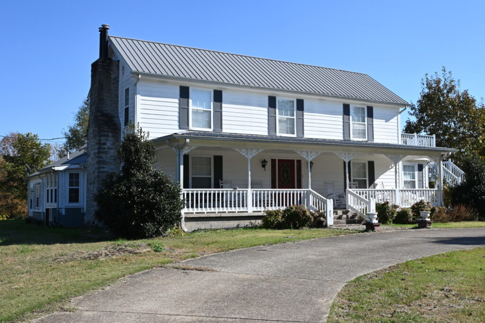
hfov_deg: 48.5
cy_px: 162
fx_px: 539
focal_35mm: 40
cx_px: 242
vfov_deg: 33.4
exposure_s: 1/400
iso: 100
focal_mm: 27
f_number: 7.1
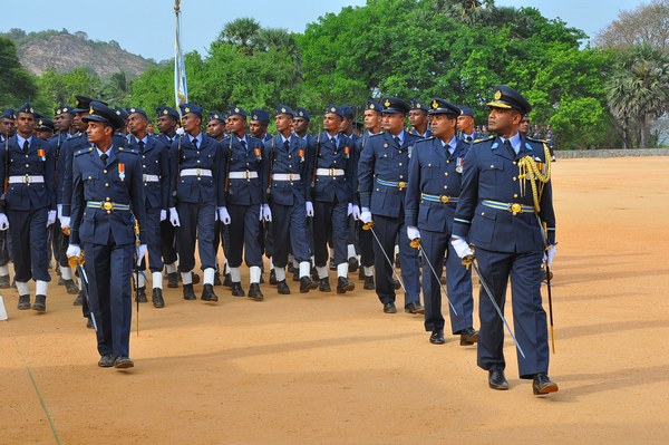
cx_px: 334
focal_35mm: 93
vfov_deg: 14.7
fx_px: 1727
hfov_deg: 21.9
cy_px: 222
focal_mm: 62
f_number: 13
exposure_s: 1/125
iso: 200
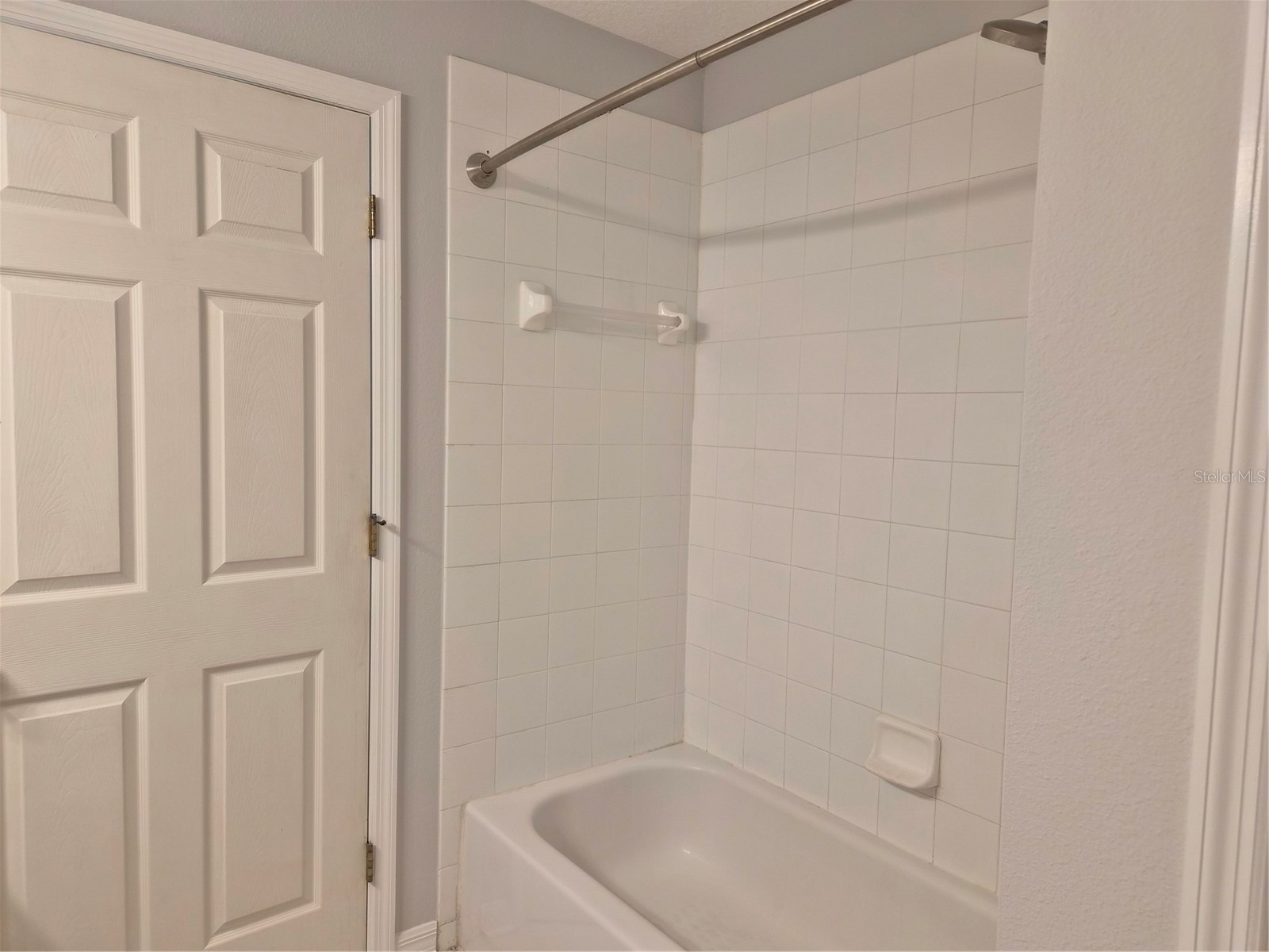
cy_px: 476
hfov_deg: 73.9
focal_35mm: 23
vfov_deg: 58.9
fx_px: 843
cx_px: 634
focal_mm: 5.4
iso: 64
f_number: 1.8
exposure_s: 1/120
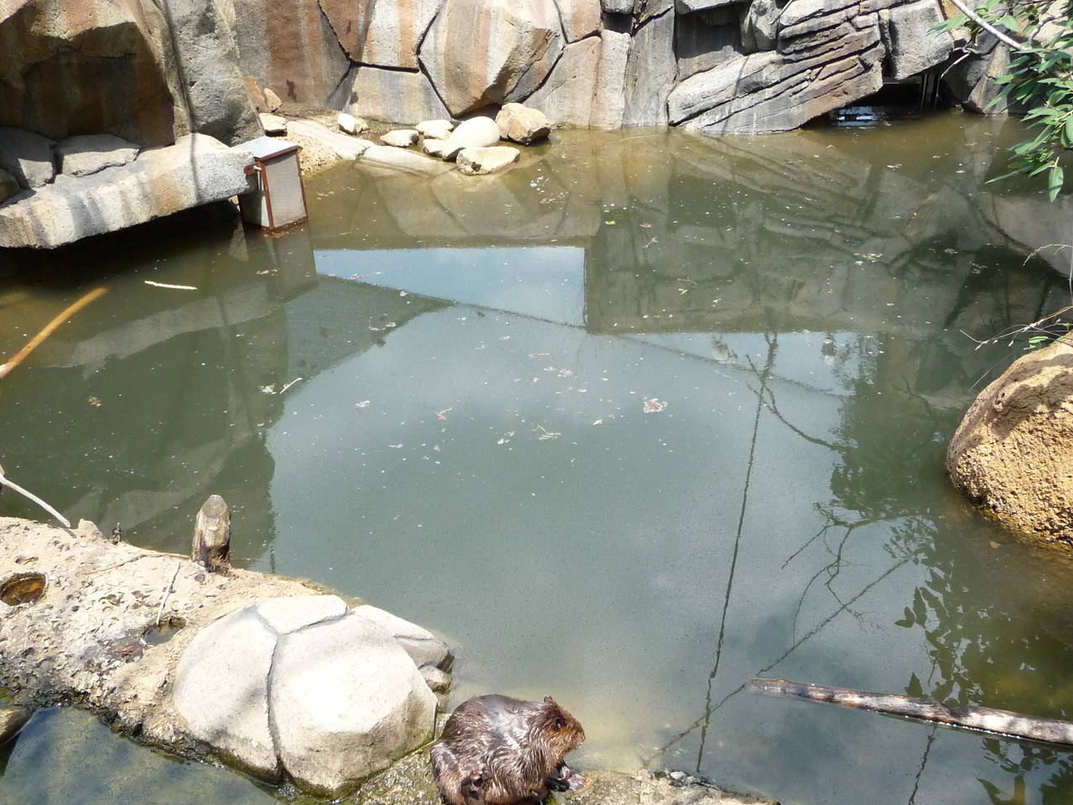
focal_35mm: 35
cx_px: 557
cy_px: 475
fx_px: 1085
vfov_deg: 40.6
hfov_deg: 52.6
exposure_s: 1/500
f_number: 3.3
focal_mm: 4.7
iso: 250
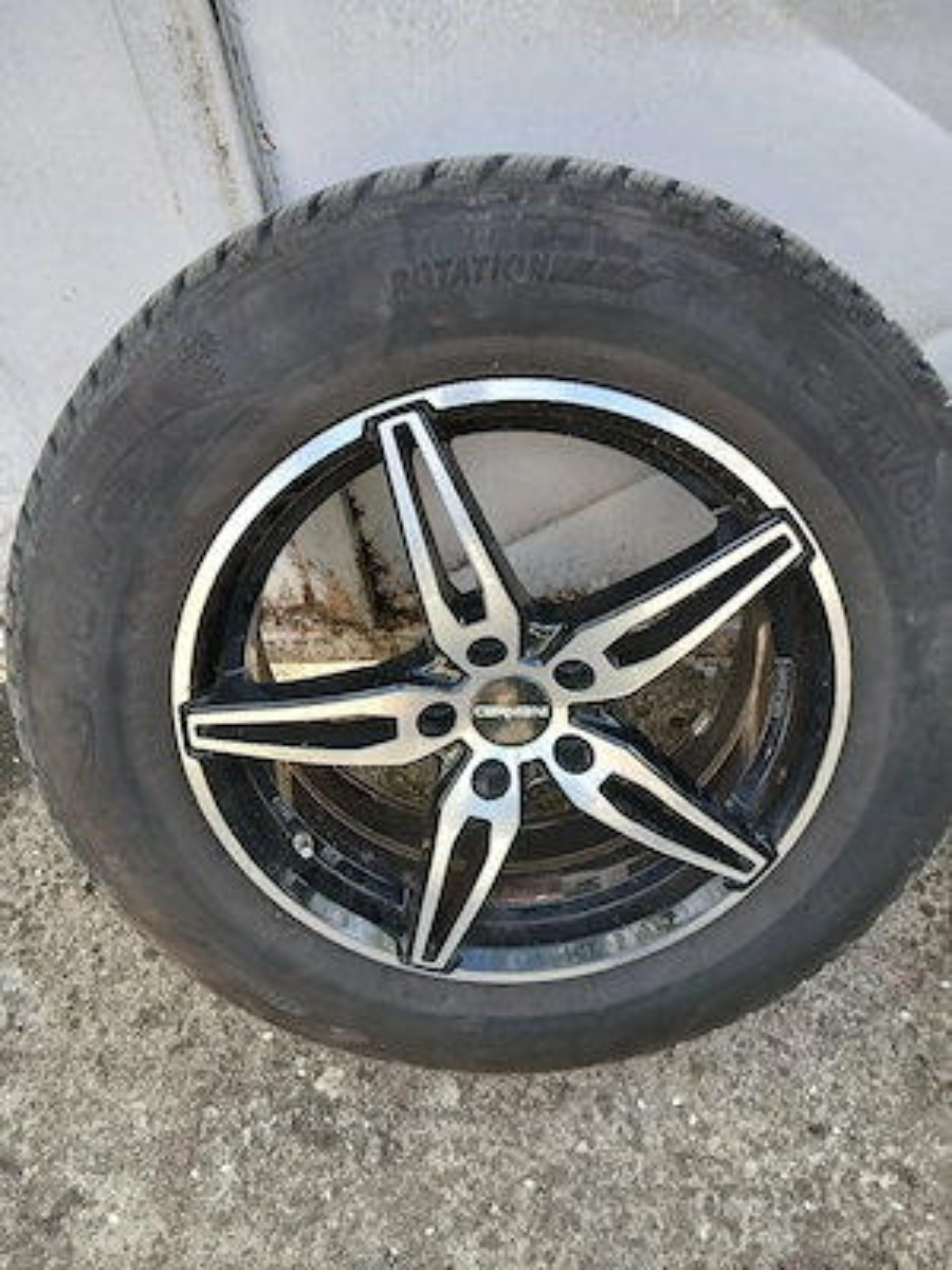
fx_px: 953
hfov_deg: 53.1
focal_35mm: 26
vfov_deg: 67.3
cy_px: 635
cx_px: 476
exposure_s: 1/50.3
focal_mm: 3.98
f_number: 1.8
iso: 32
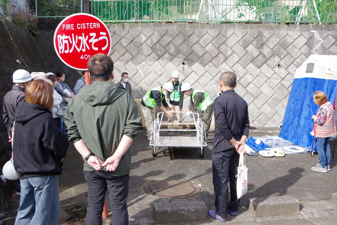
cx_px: 168
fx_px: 290
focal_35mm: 31
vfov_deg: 42.3
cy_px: 112
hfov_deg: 60.3
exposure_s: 1/100
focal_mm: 21
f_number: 8
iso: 100
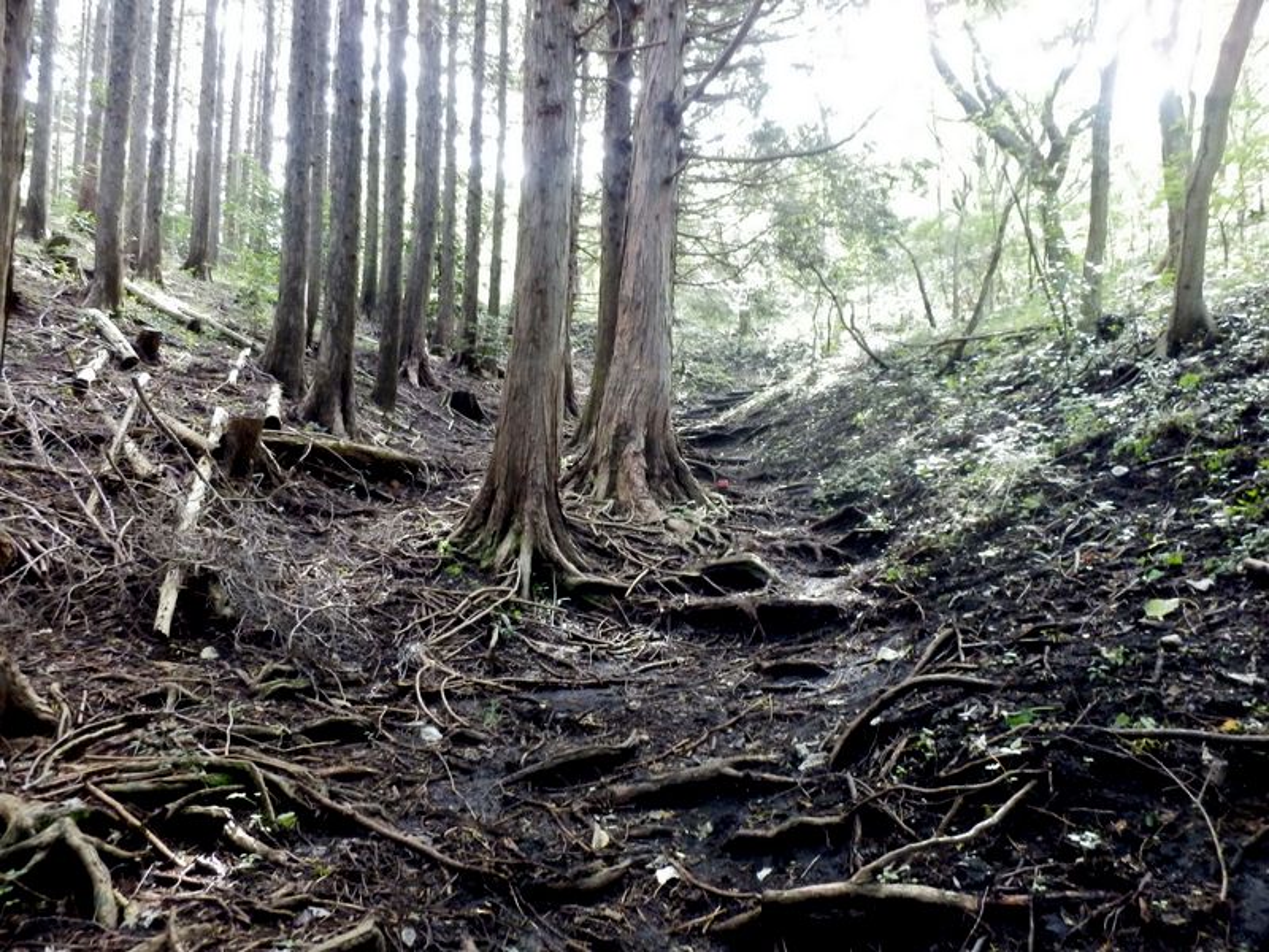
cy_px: 476
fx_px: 880
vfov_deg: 56.8
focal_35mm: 24
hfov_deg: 71.6
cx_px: 634
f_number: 3
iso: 800
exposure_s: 1/25
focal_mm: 4.2
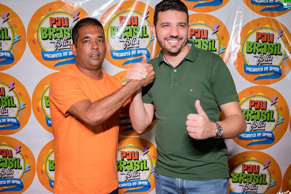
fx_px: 323
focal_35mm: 40
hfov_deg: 48.4
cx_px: 139
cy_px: 98
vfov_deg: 33.4
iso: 2500
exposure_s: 1/250
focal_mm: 24
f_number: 2.8
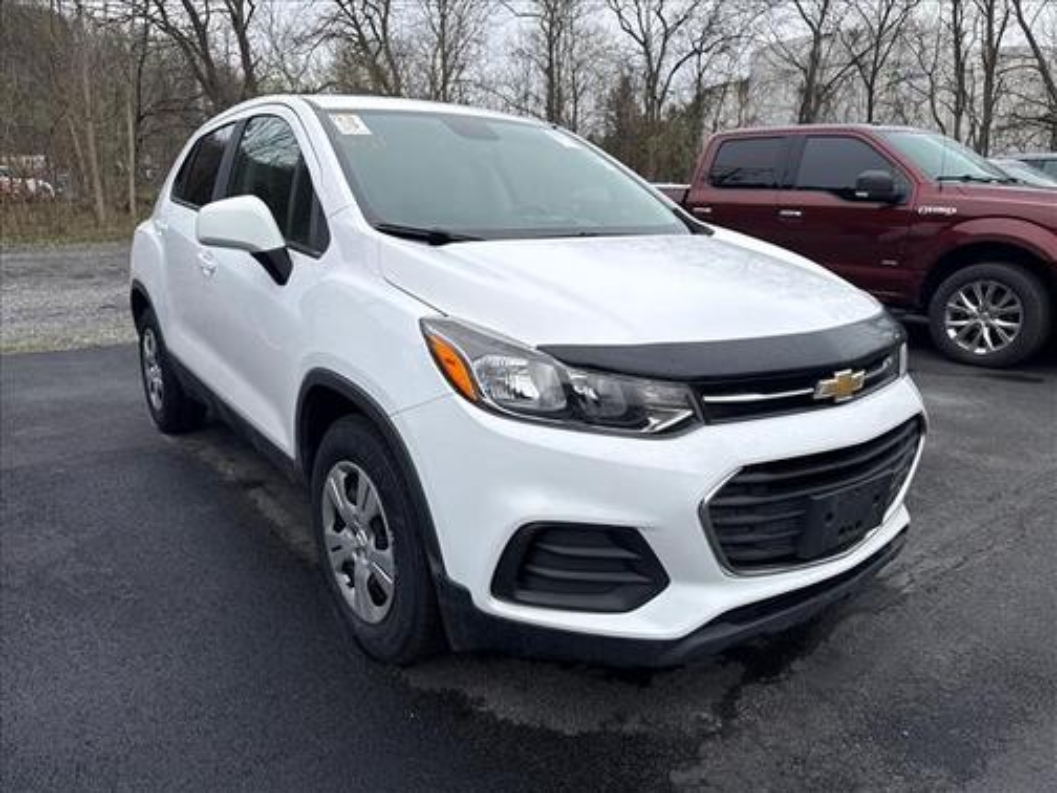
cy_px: 396
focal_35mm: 24
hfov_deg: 71.6
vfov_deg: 56.8
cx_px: 528
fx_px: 733
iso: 80
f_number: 1.78
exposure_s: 1/2703
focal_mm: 6.76
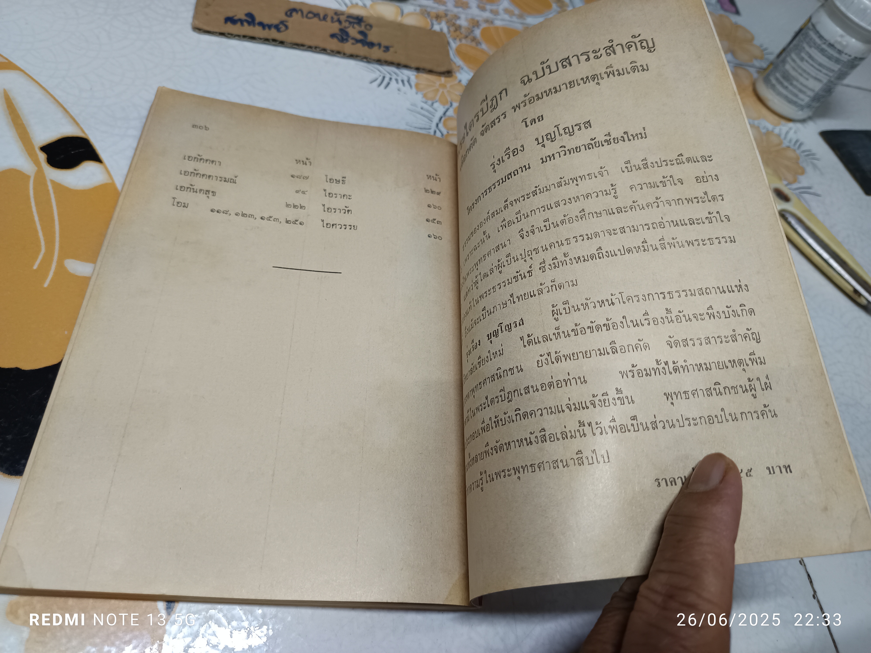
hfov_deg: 71.6
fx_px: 604
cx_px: 436
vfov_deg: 56.8
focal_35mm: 24
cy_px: 326
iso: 851
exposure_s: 1/33.3
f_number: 1.7
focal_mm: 5.31
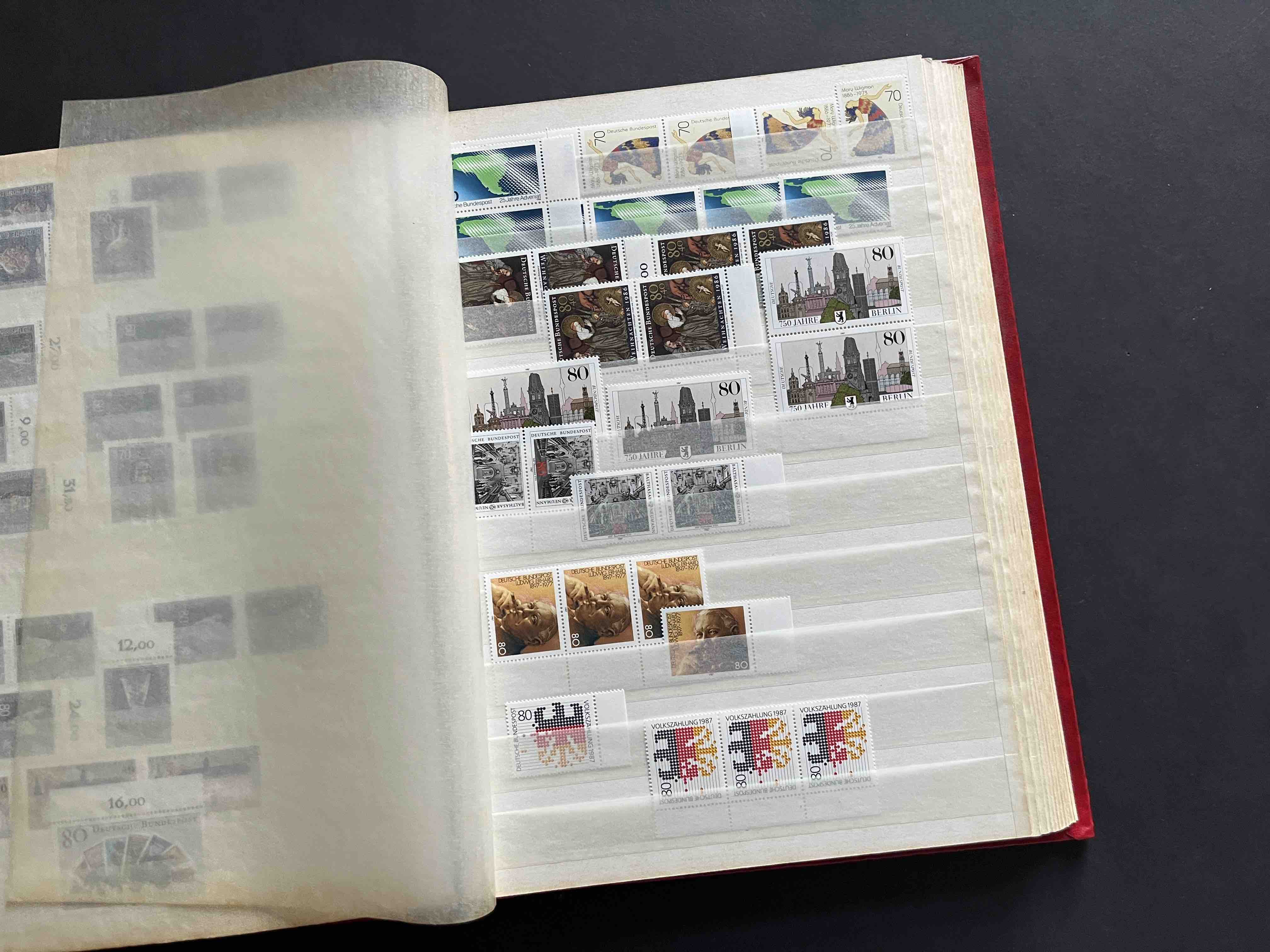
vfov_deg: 53.1
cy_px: 476
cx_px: 635
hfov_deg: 67.3
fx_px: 954
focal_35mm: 26
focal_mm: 5.1
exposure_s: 1/60
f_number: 1.6
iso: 160
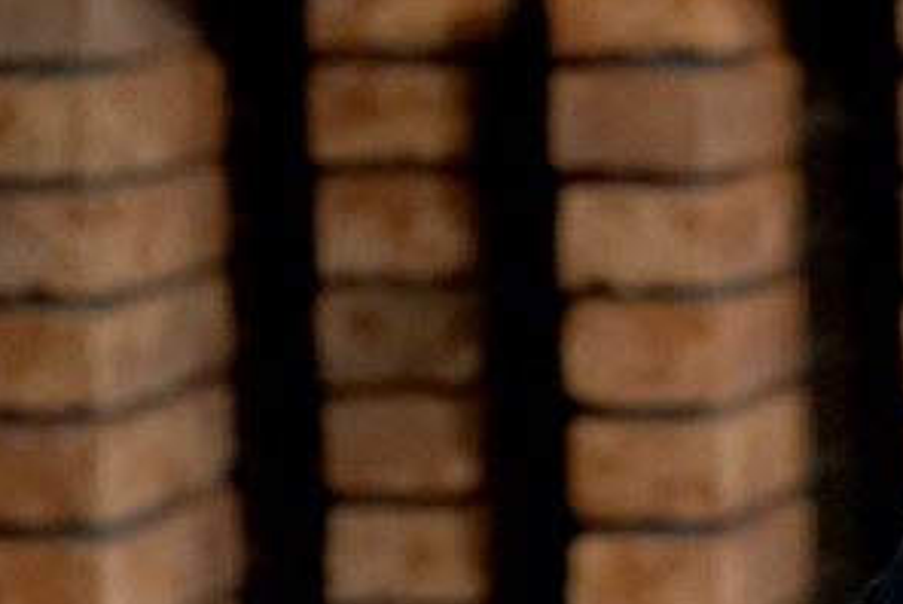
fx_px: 4193
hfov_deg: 10.7
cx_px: 2084
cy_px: 226
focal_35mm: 167
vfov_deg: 8.2
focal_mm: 33
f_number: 4
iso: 2500
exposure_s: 1/160
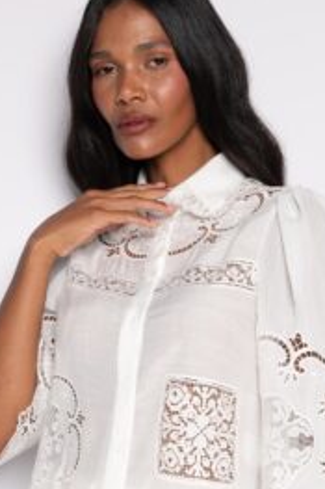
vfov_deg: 20.9
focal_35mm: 96
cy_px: 429
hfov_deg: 14.2
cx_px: 150
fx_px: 1302
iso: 200
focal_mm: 42
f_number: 7.1
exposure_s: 1/160
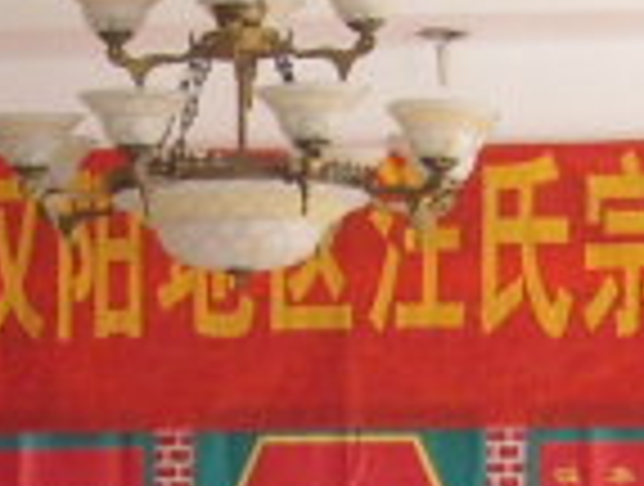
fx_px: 4663
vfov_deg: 5.7
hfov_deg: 7.8
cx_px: -126
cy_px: 1346
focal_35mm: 250
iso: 161
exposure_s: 1/60
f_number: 2.8
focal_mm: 5.7
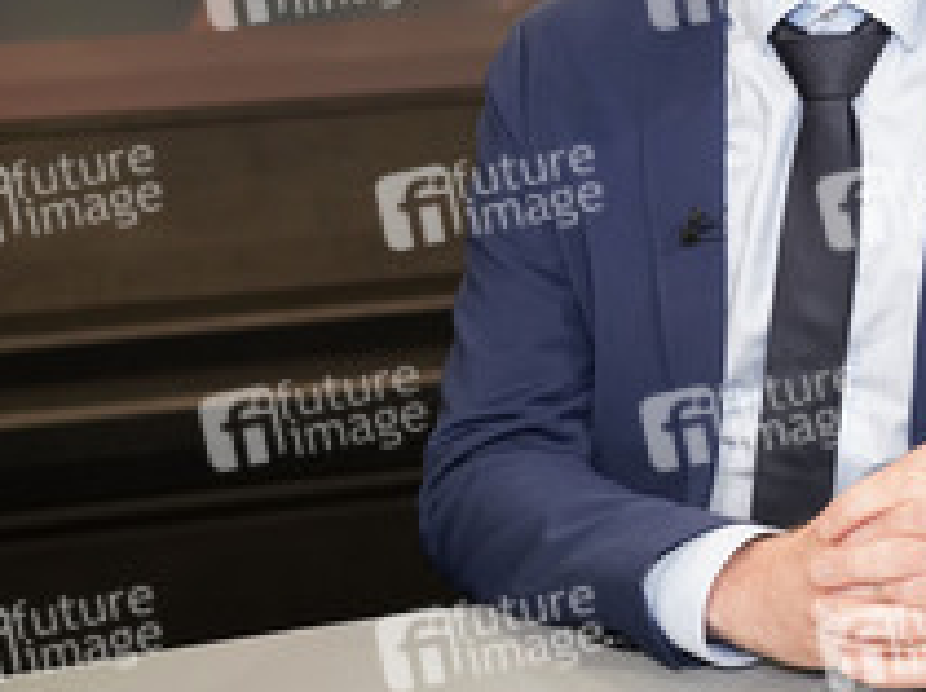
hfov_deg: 29.2
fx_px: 1710
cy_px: 88
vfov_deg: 22.4
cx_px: 814
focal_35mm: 64
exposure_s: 1/160
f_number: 5
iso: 2000
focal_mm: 31
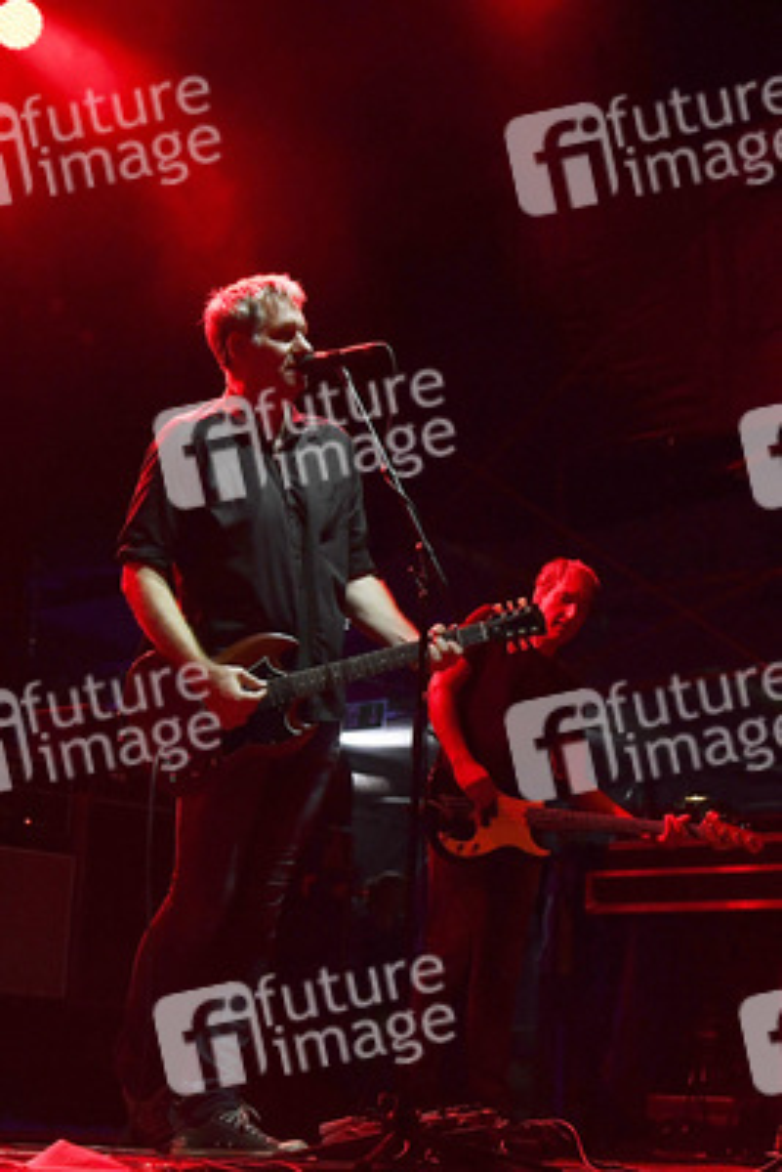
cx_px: 391
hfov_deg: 31.9
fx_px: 1367
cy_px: 586
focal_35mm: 42
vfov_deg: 46.4
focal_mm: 28
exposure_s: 1/400
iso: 1600
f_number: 4
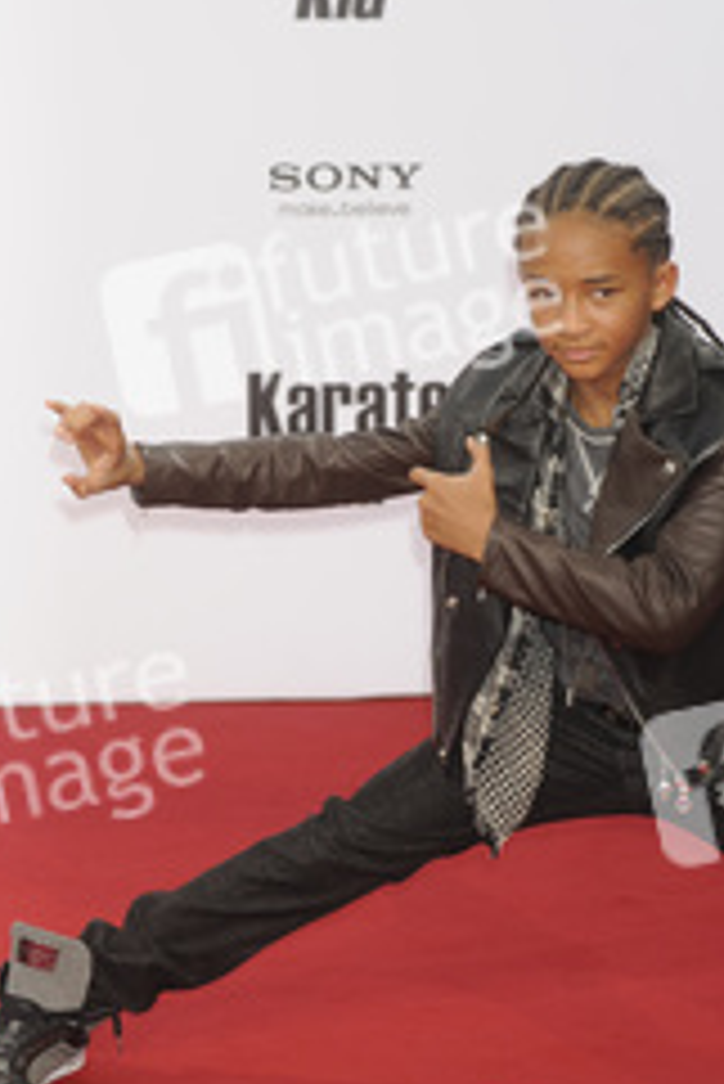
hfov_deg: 7.9
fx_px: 5241
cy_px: 535
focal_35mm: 174
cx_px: 463
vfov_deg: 11.8
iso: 640
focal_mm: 105
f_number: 5.6
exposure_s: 1/250
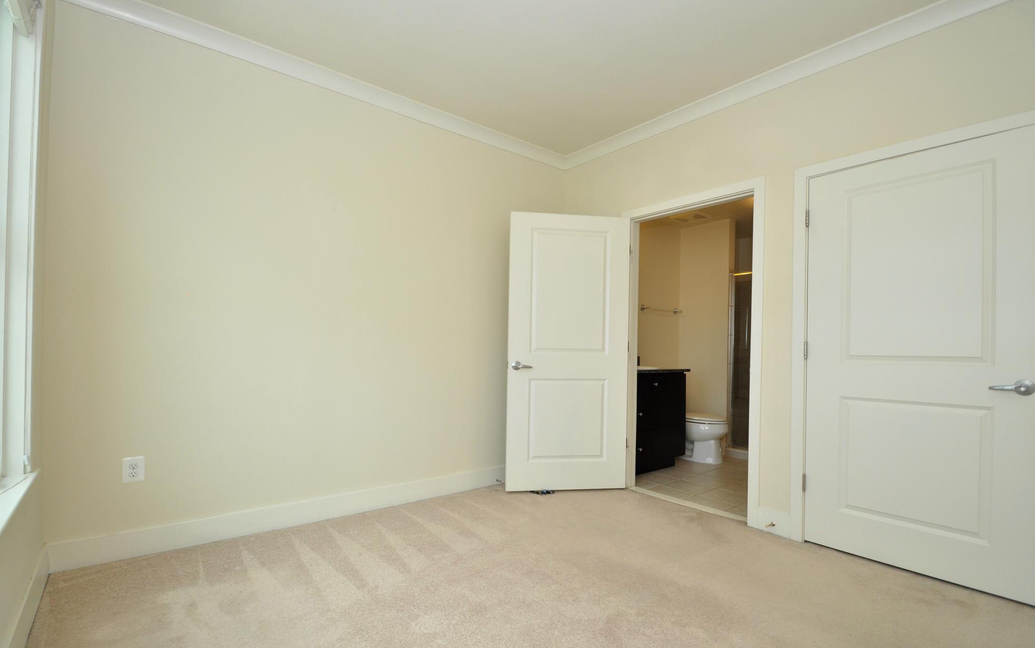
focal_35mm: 16
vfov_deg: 71.2
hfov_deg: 97.8
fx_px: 451
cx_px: 515
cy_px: 343
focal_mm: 10
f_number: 5.6
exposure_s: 1/125
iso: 400
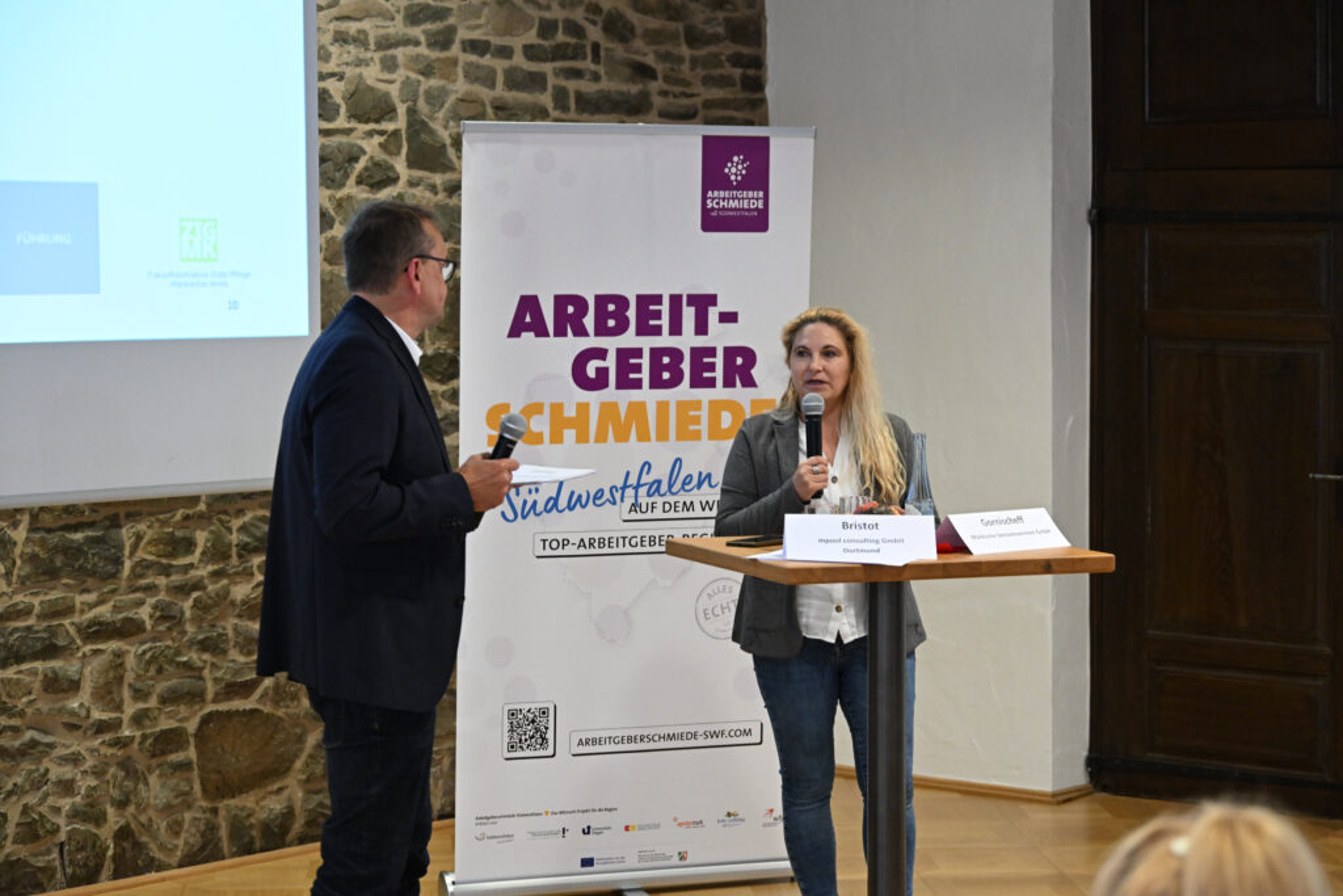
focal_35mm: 83
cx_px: 672
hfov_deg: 24.5
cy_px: 448
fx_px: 3097
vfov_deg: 16.5
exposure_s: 1/100
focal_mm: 83
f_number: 6.3
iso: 4000
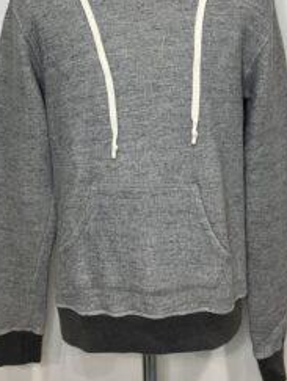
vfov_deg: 40.3
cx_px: 140
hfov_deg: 31.6
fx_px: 507
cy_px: 108
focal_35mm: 46
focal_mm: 3.99
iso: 100
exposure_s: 1/50
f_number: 1.8
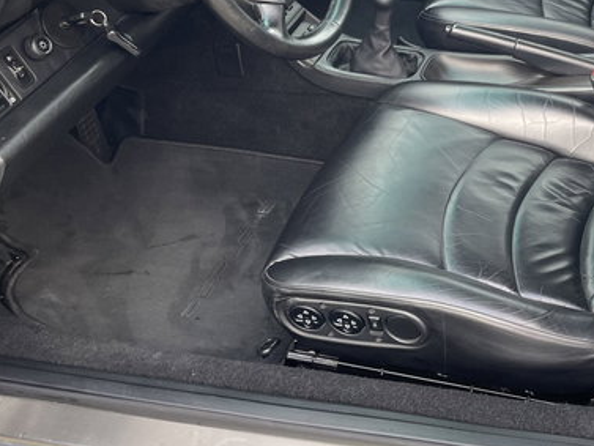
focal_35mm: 53
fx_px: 910
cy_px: 96
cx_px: 540
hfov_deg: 34.1
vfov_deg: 27.1
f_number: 1.6
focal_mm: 4.2
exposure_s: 1/121
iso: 64
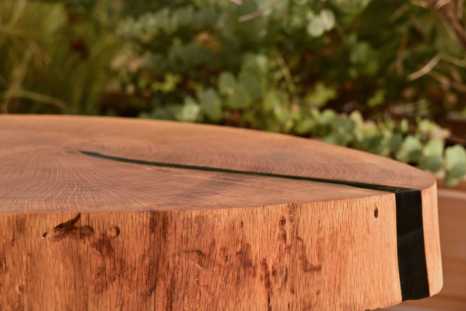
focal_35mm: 125
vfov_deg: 11.0
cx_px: 233
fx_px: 1618
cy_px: 156
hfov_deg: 16.4
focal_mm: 125
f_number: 10
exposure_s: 1/100
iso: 160
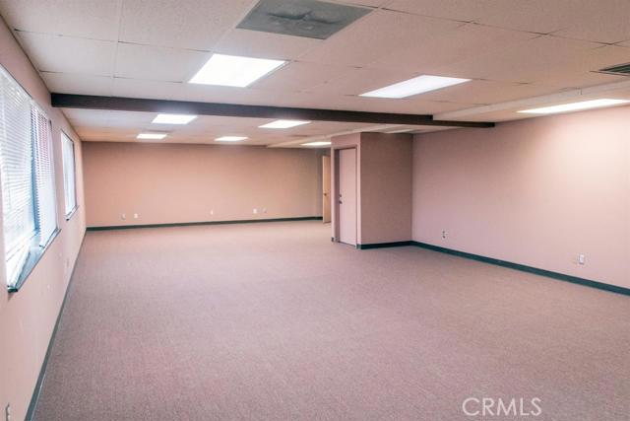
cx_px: 315
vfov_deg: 50.4
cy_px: 210
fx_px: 446
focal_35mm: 26
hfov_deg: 70.4
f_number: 3.5
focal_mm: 17
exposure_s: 1/250
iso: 640
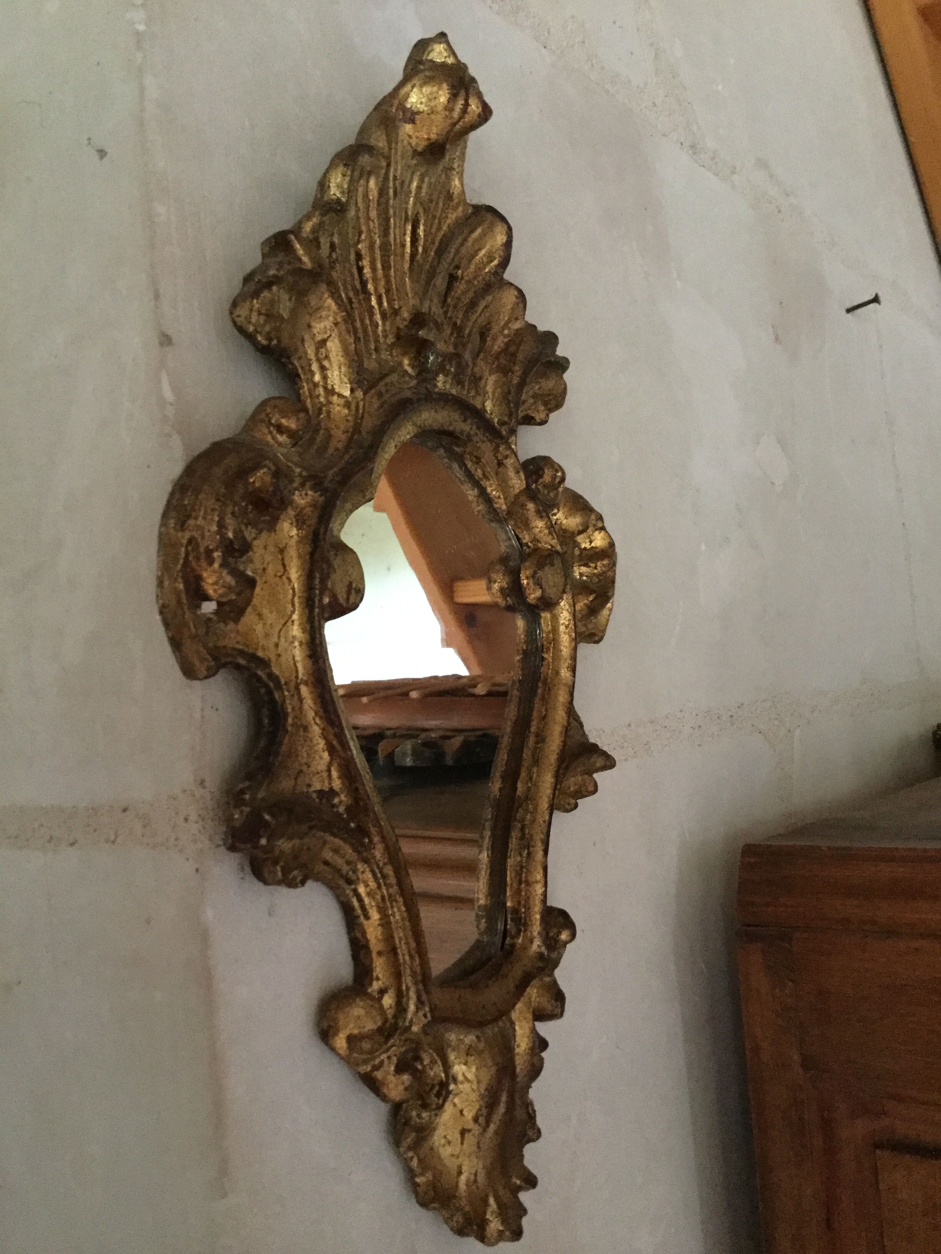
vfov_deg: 58.4
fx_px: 1124
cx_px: 470
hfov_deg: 45.4
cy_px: 627
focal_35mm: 31
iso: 640
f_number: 2.4
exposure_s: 1/17
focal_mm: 3.3
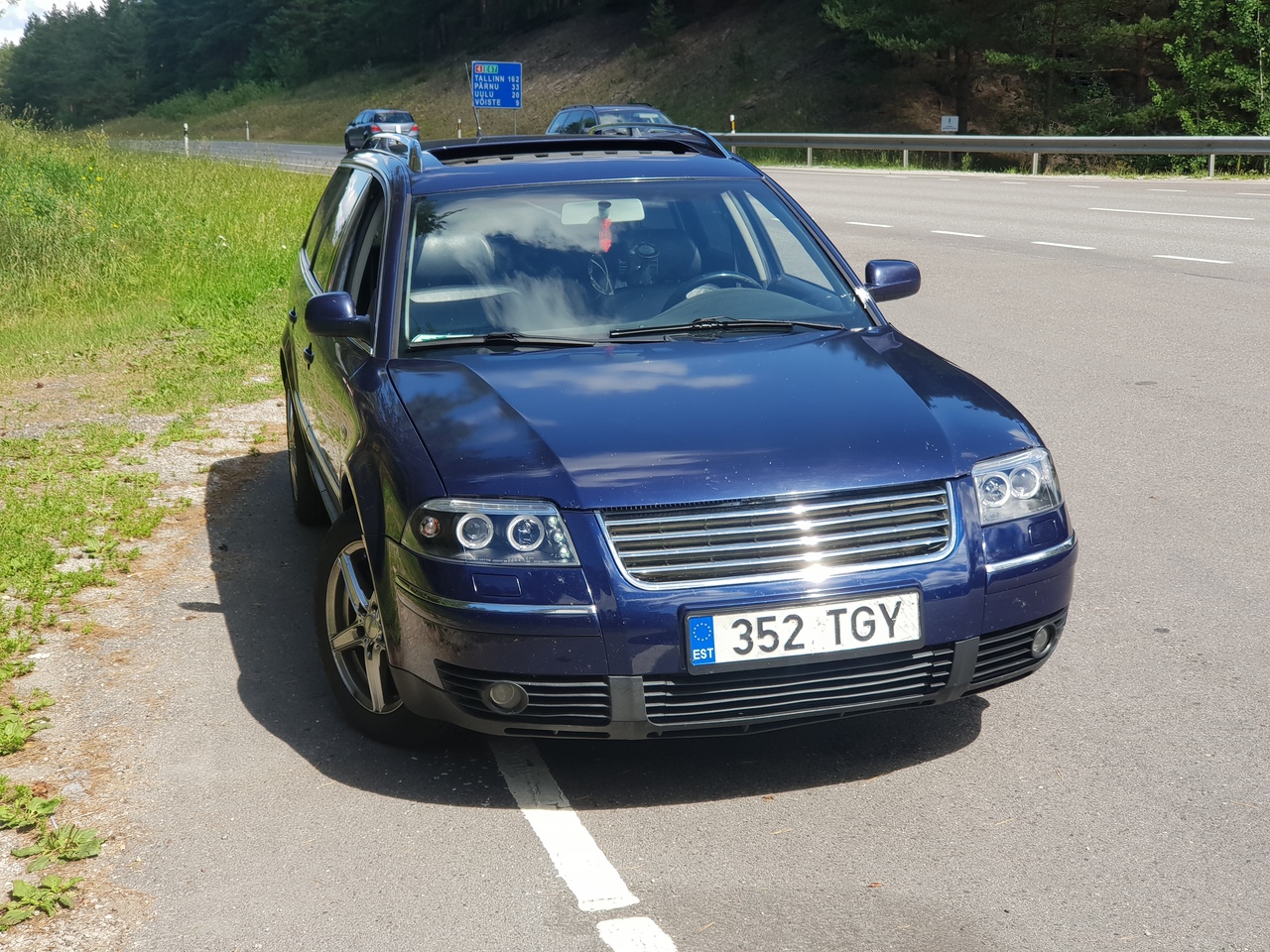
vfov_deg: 28.0
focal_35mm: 52
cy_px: 476
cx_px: 635
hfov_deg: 36.8
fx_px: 1908
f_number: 2.4
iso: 25
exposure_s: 1/347
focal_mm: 6
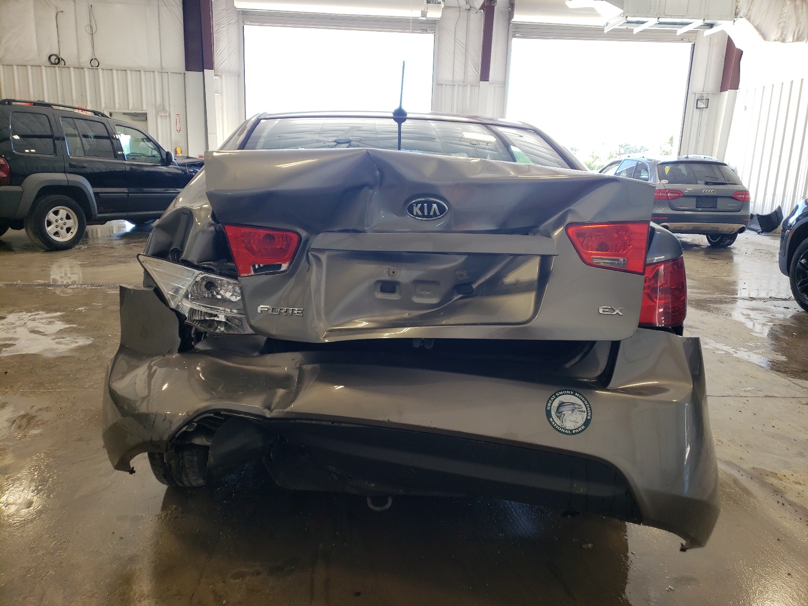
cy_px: 303
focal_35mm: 26
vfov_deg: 53.1
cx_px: 404
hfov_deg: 67.3
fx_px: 607
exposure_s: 1/159
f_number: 1.5
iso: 50
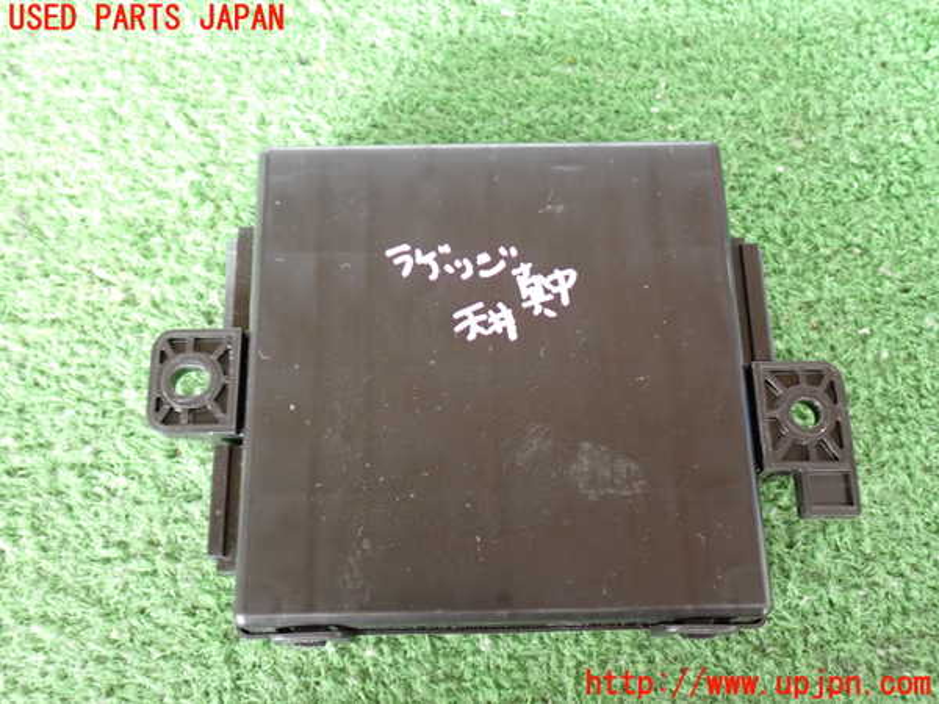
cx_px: 470
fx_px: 977
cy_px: 352
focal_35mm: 36
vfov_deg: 39.7
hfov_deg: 51.4
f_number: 2.5
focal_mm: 6.37
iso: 800
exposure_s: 1/30
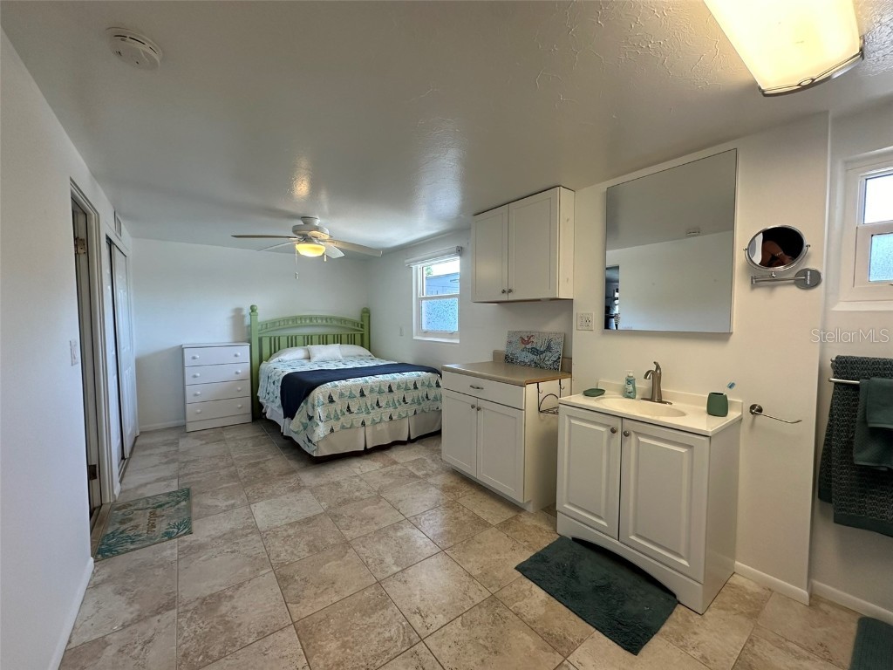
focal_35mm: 14
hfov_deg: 102.1
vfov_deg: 85.7
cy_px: 335
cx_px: 446
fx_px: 361
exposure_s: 1/120
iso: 160
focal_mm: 2.22
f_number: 2.2
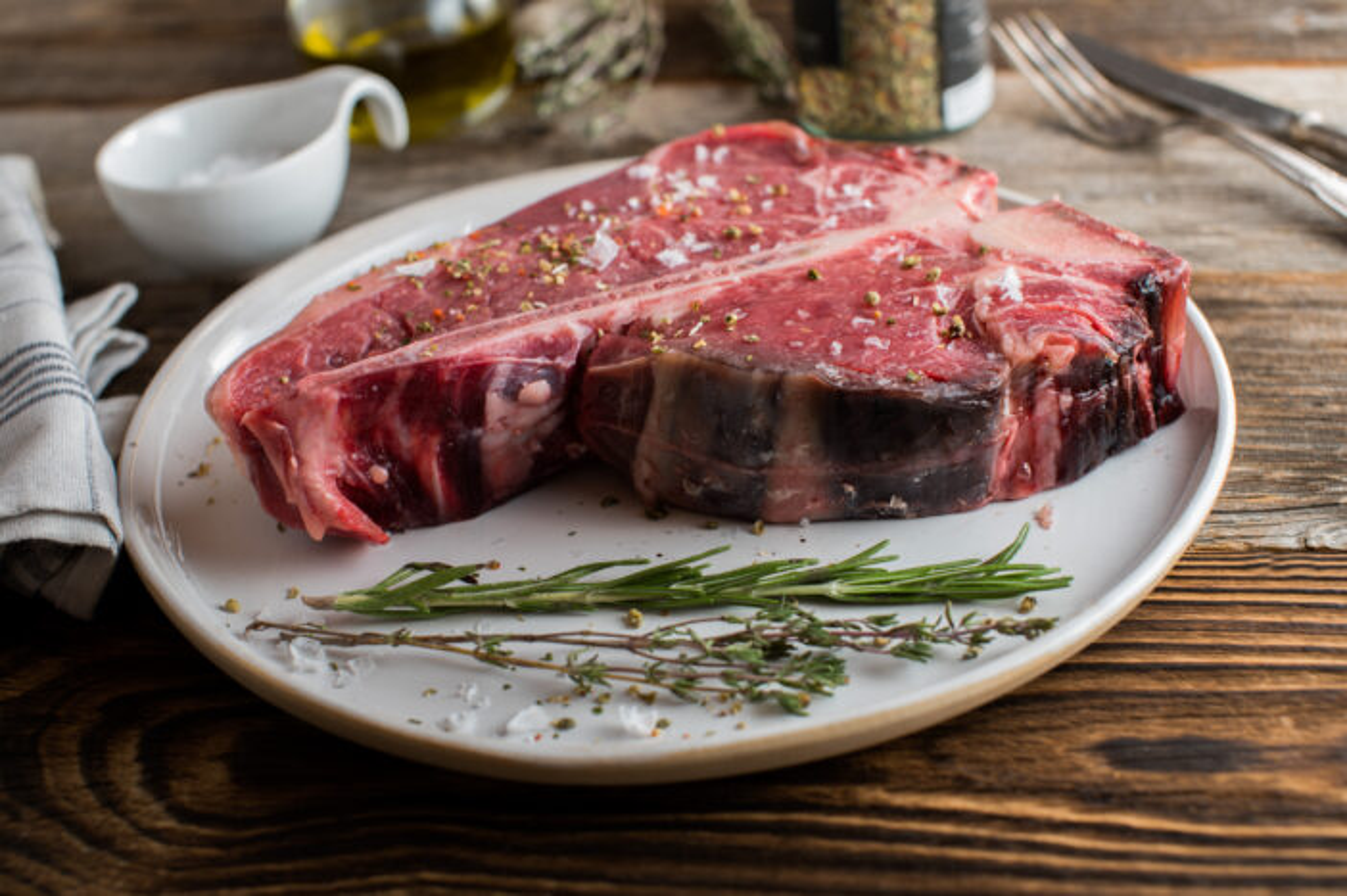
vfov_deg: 27.0
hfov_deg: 39.6
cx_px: 674
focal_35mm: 50
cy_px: 448
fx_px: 1869
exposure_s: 1/5
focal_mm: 50
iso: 100
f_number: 5.6
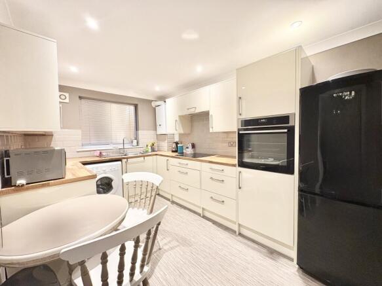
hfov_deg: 102.1
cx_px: 191
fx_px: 154
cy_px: 143
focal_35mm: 14
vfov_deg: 85.7
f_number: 2.2
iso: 200
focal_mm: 2.22
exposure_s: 1/50
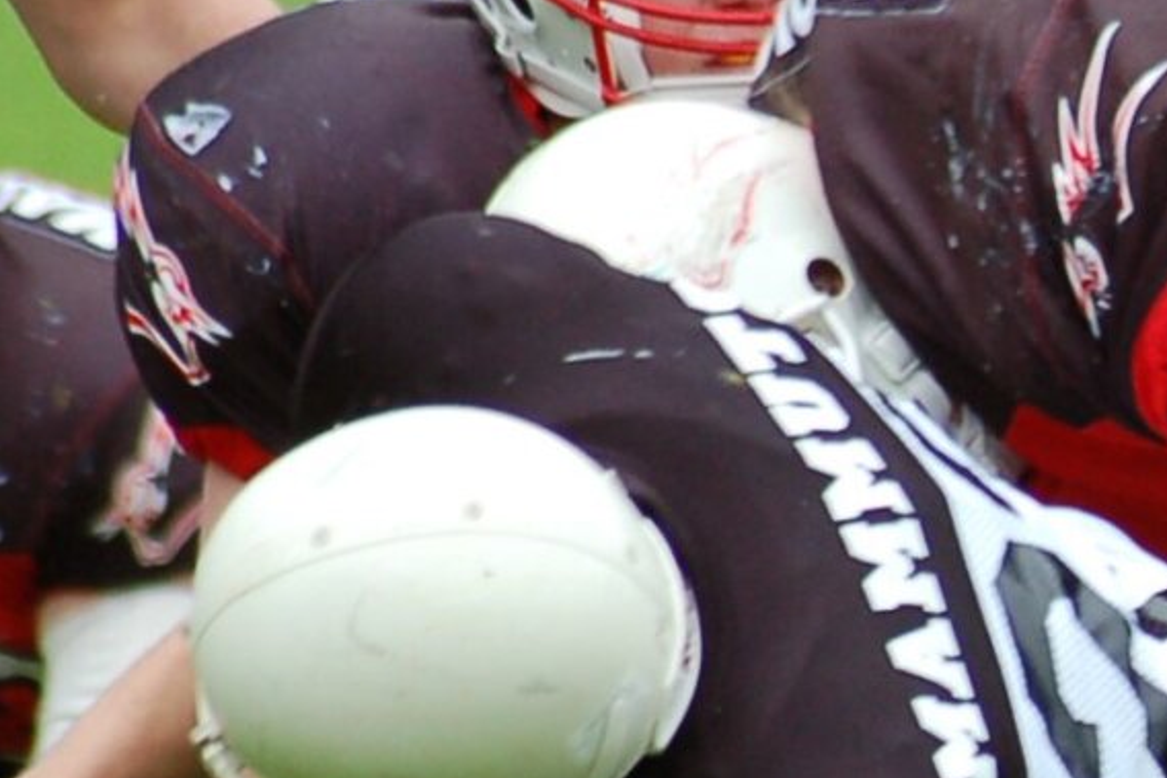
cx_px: 1896
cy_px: 622
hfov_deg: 2.1
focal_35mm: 986
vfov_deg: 1.4
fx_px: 31969
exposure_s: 1/500
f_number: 4.8
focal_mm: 170
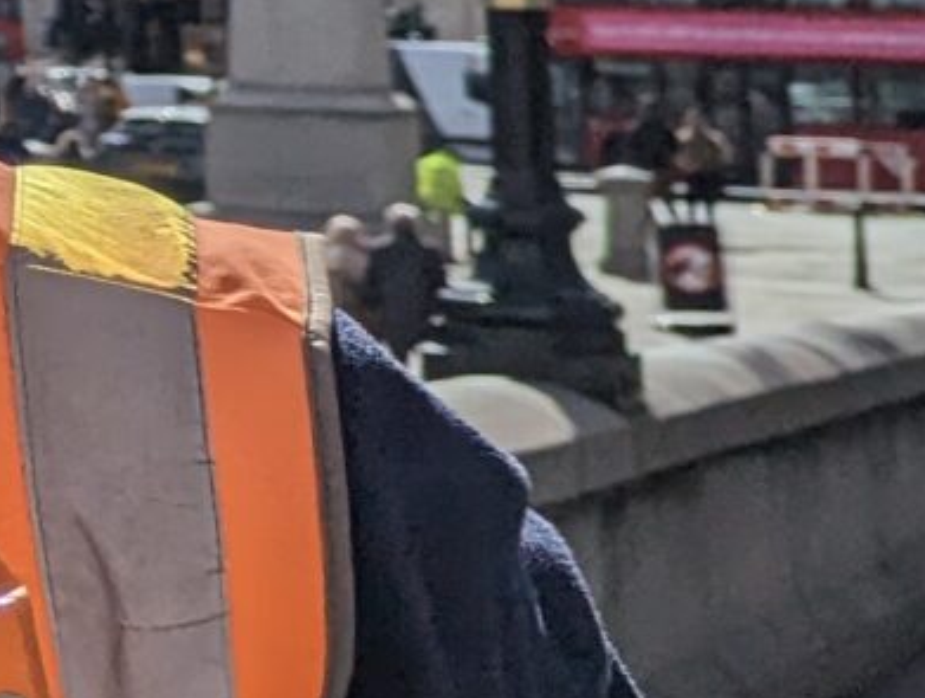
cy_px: -565
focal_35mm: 157
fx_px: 4204
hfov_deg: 9.5
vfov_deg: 9.1
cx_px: -1942
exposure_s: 1/7092
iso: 35
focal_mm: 6.81
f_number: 1.85
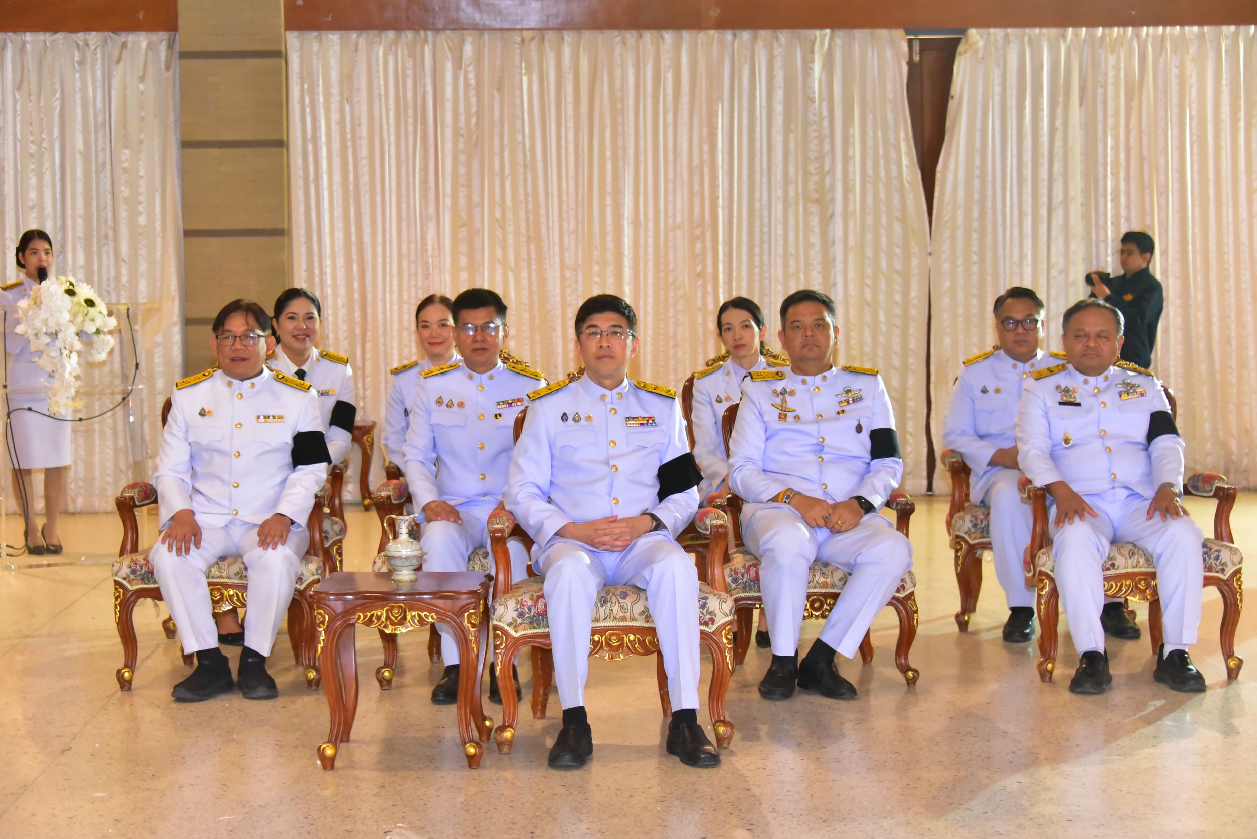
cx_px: 628
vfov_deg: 20.0
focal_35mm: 68
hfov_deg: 29.6
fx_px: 2375
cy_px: 420
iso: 8000
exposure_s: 1/200
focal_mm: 68
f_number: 4.8
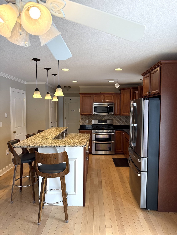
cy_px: 118
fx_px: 164
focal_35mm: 24
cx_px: 88
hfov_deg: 56.8
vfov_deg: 71.6
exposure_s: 1/235
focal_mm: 6.76
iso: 200
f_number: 1.78
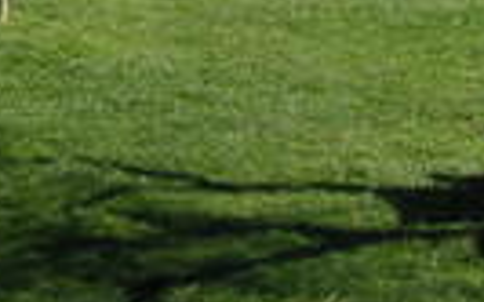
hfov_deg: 11.1
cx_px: 349
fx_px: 2492
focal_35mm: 189
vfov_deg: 6.7
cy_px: -266
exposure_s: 1/750
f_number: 2.8
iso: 50
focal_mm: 6.1
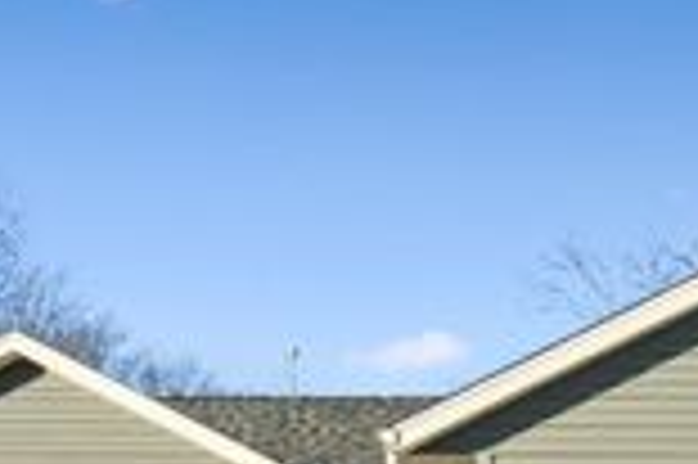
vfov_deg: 17.6
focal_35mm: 71
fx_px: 1375
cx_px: 468
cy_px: 651
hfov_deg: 28.3
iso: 400
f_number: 10
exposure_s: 1/400
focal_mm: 22
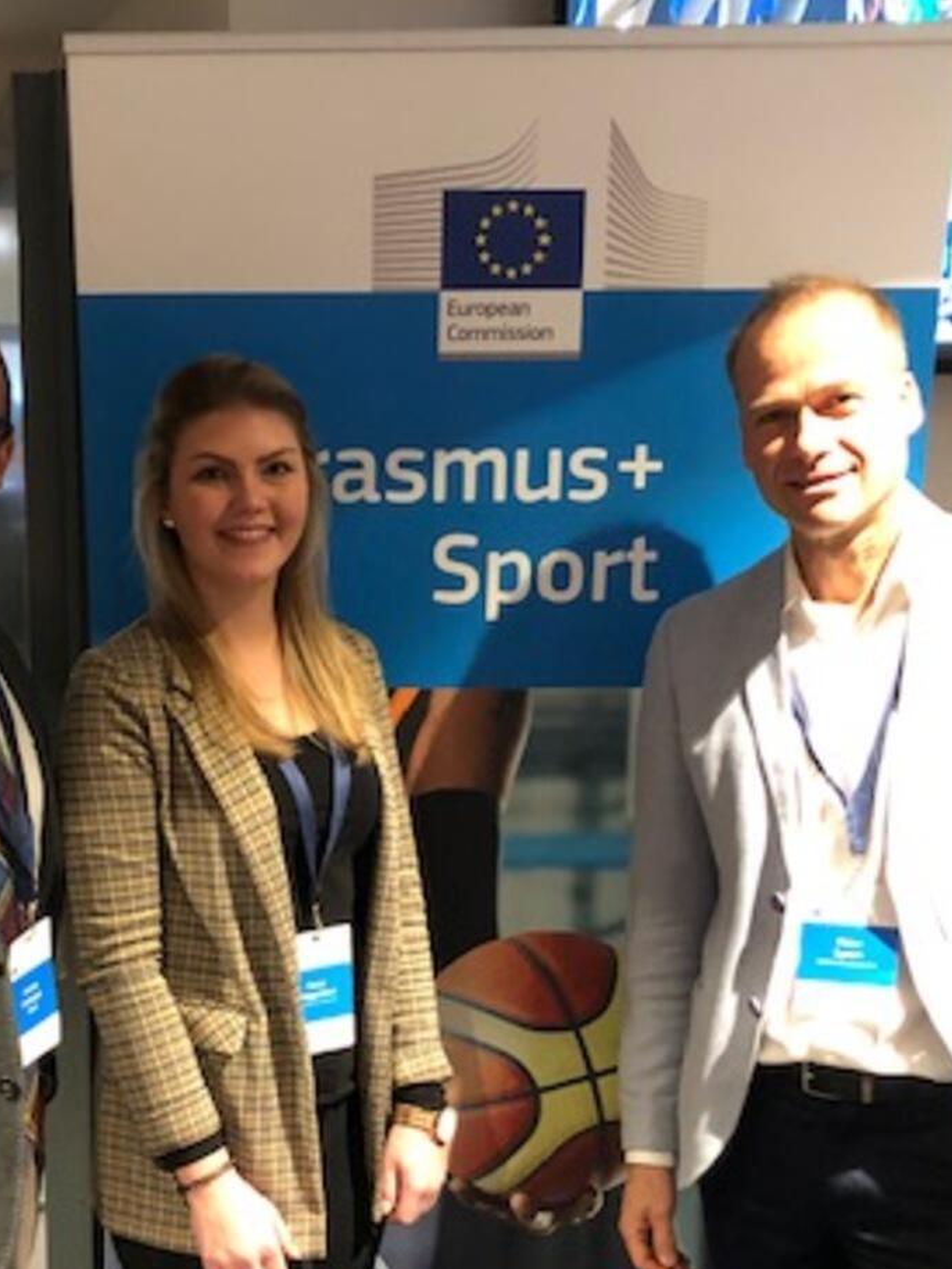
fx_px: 1796
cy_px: 889
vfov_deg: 38.3
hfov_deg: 29.3
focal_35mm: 49
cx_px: 264
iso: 80
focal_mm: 3.99
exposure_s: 1/6
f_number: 1.8
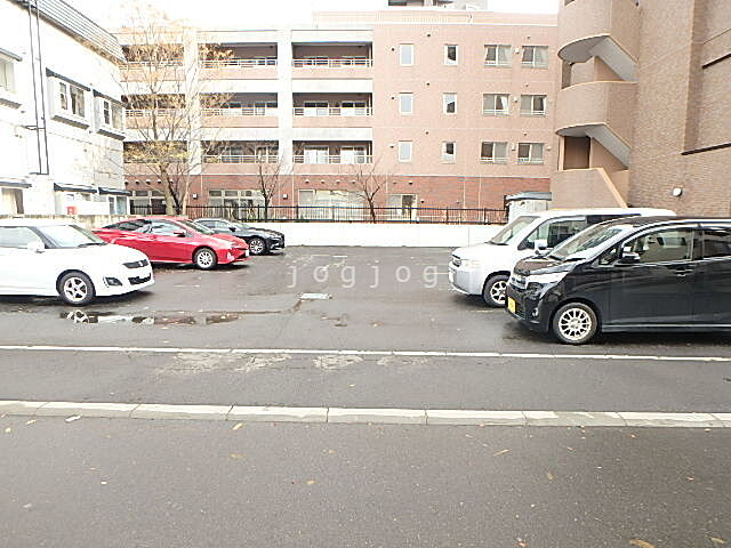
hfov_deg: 79.0
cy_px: 274
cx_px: 366
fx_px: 443
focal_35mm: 21
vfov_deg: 63.4
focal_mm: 3.7
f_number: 3.5
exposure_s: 1/60
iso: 125
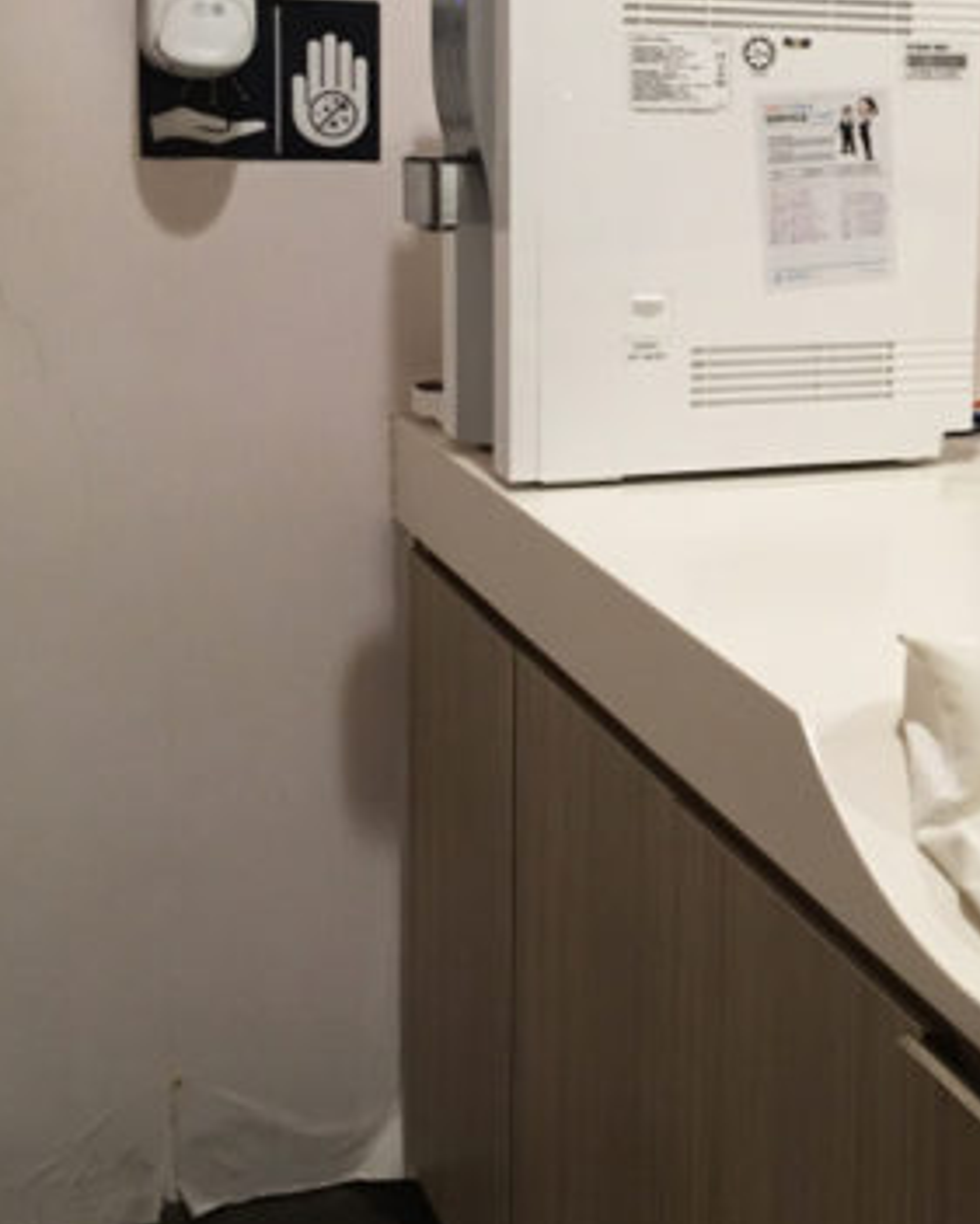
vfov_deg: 30.1
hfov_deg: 22.9
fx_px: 2247
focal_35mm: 62
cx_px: 1130
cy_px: 356
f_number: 2.2
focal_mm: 4.15
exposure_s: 1/33
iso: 160
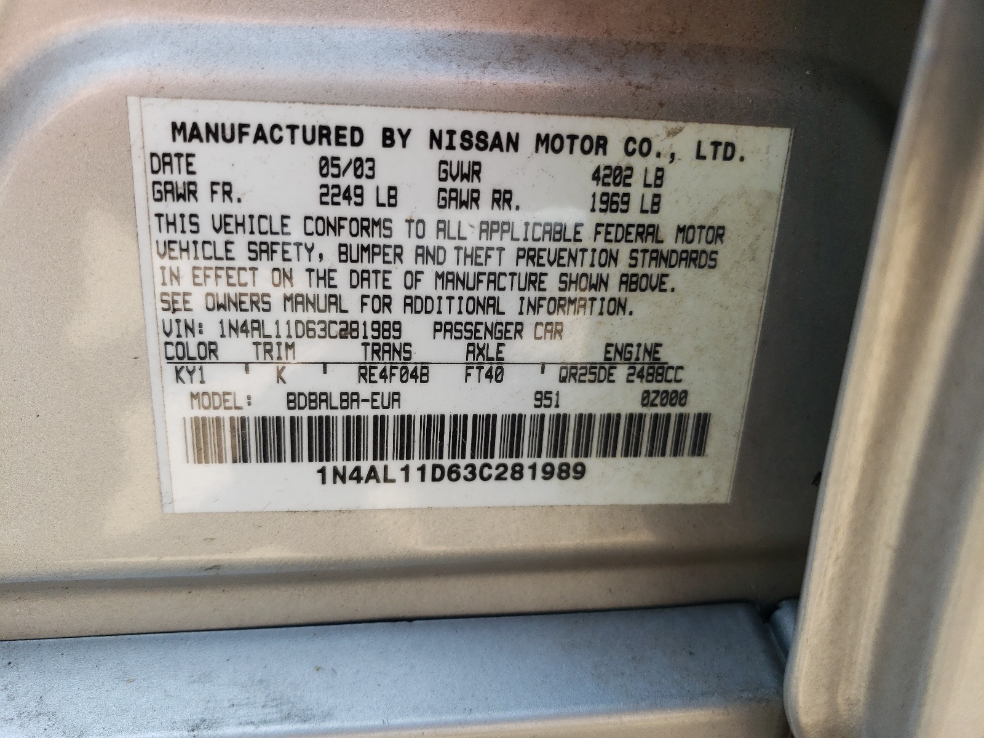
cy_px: 369
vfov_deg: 53.1
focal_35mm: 26
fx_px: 739
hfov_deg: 67.3
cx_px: 492
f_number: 1.5
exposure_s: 1/345
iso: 50
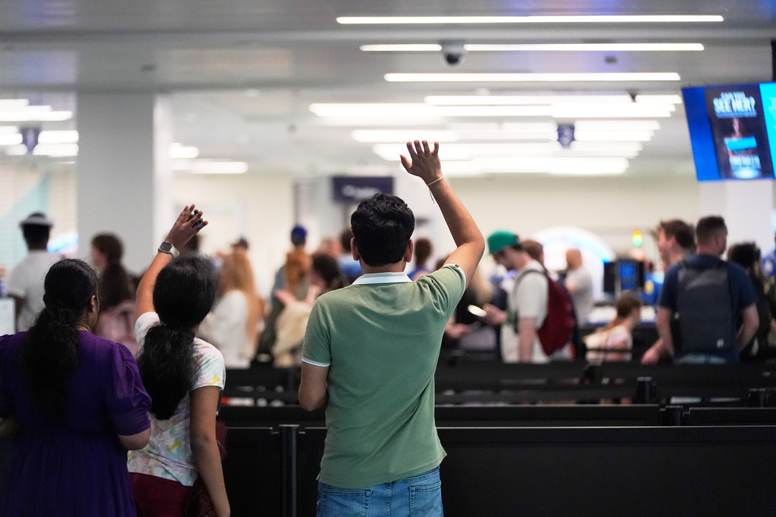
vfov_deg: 10.2
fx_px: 2910
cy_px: 258
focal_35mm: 135
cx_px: 388
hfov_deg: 15.2
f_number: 2.8
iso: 4000
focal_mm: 135
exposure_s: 1/800
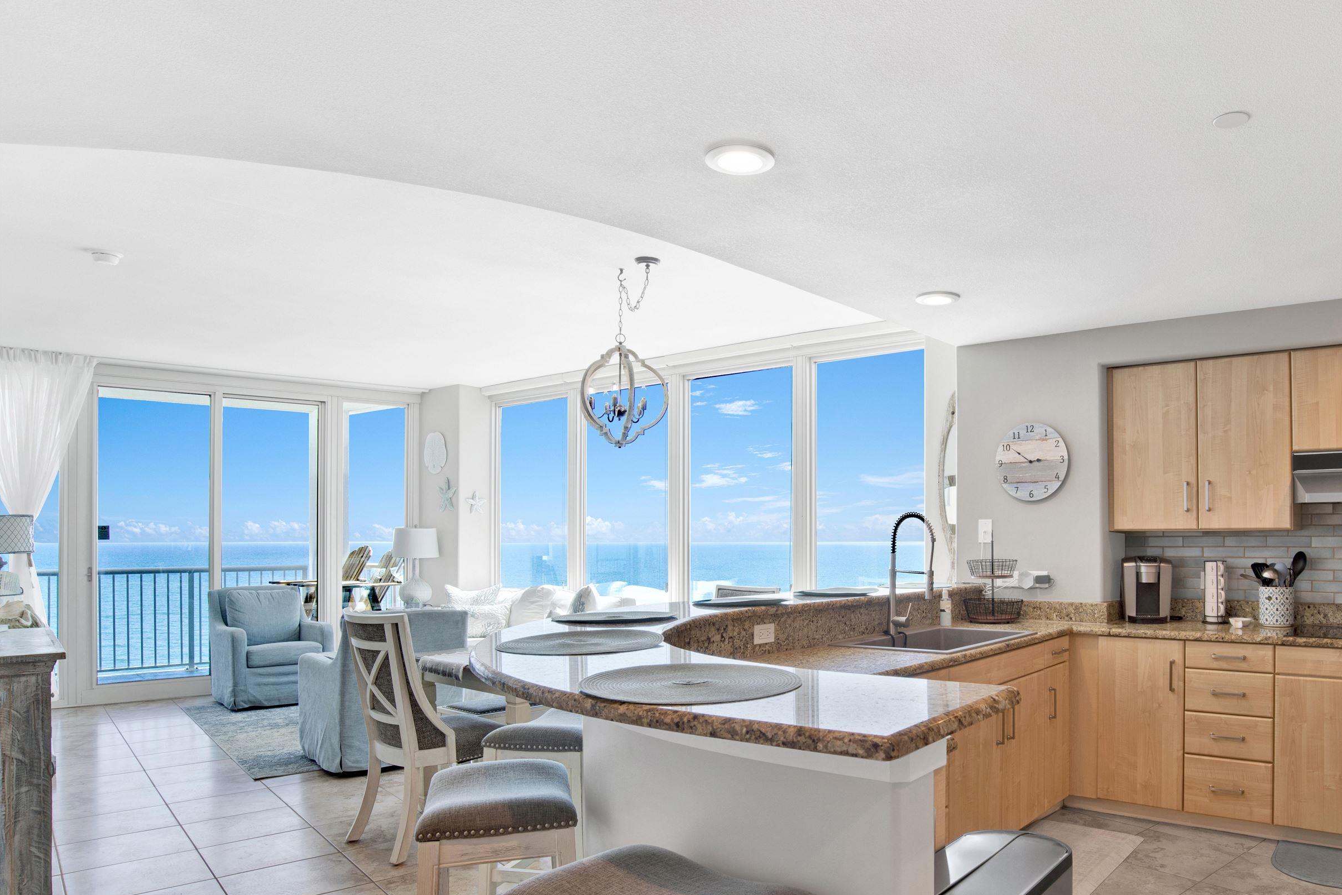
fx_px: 857
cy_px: 534
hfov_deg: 74.5
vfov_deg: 54.7
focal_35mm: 23
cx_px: 856
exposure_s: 1/50
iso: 200
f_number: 11
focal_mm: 18
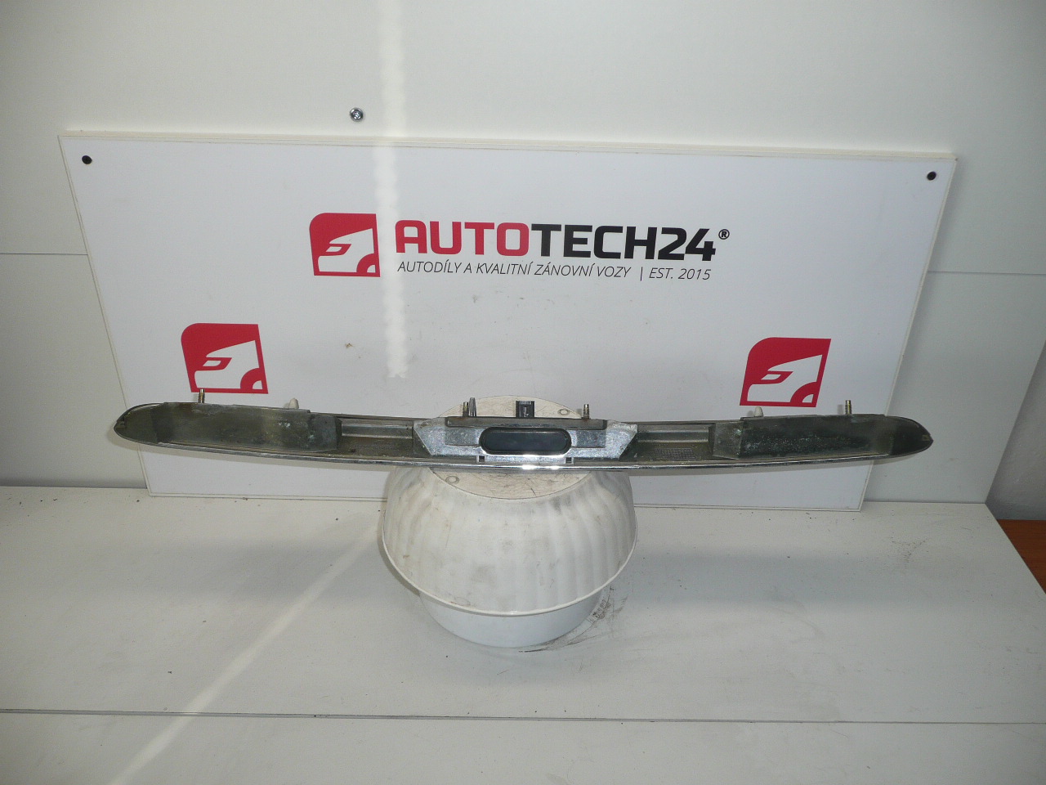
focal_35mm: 28
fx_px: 846
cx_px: 523
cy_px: 392
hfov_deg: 63.4
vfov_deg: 49.7
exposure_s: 1/200
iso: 100
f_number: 3.3
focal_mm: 4.6
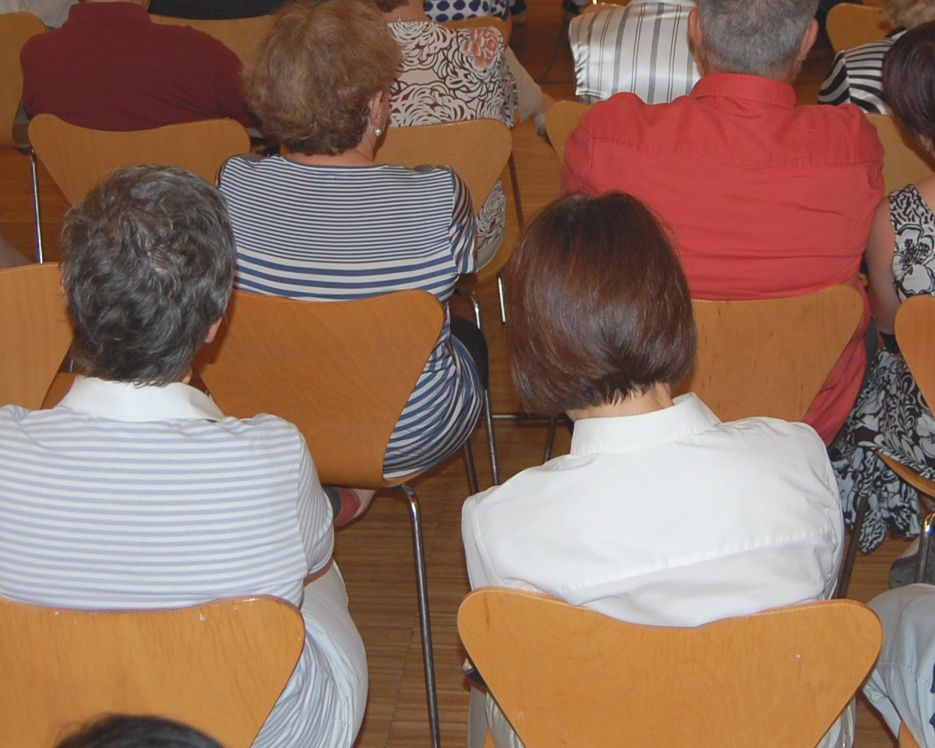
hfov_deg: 23.8
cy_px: 212
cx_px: 505
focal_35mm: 80
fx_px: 2214
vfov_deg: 19.1
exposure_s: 1/60
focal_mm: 24
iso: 400
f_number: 4
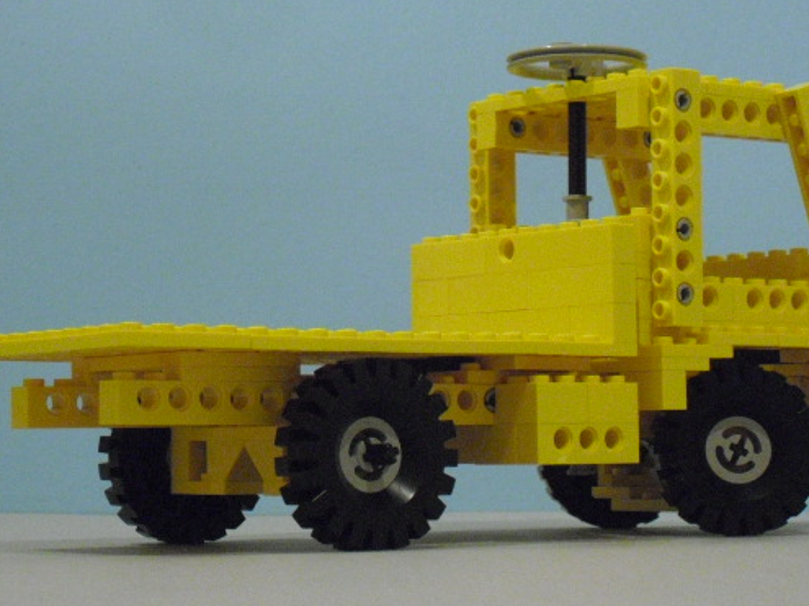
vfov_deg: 12.9
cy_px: 268
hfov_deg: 17.1
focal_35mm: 115
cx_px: 422
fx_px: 2687
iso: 800
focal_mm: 15.7
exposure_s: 1/20
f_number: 5.1
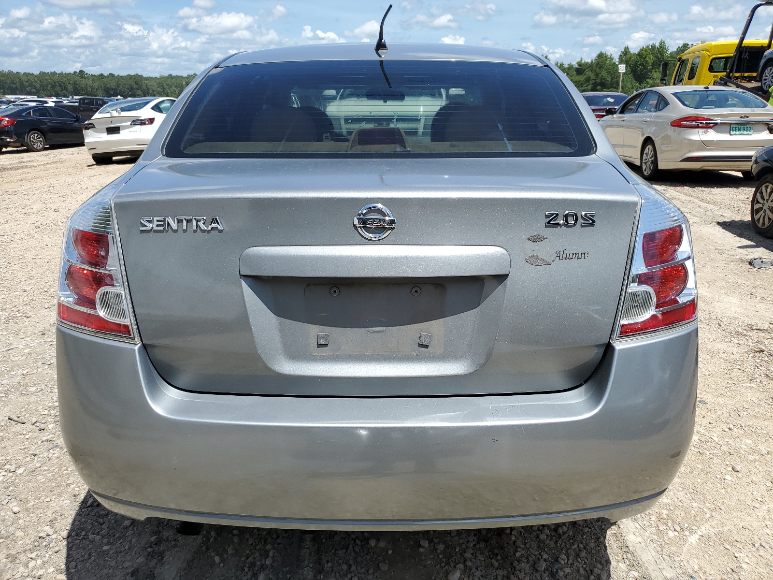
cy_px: 290
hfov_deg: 67.3
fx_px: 581
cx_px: 386
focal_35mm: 26
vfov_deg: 53.1
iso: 50
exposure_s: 1/3333
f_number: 1.5
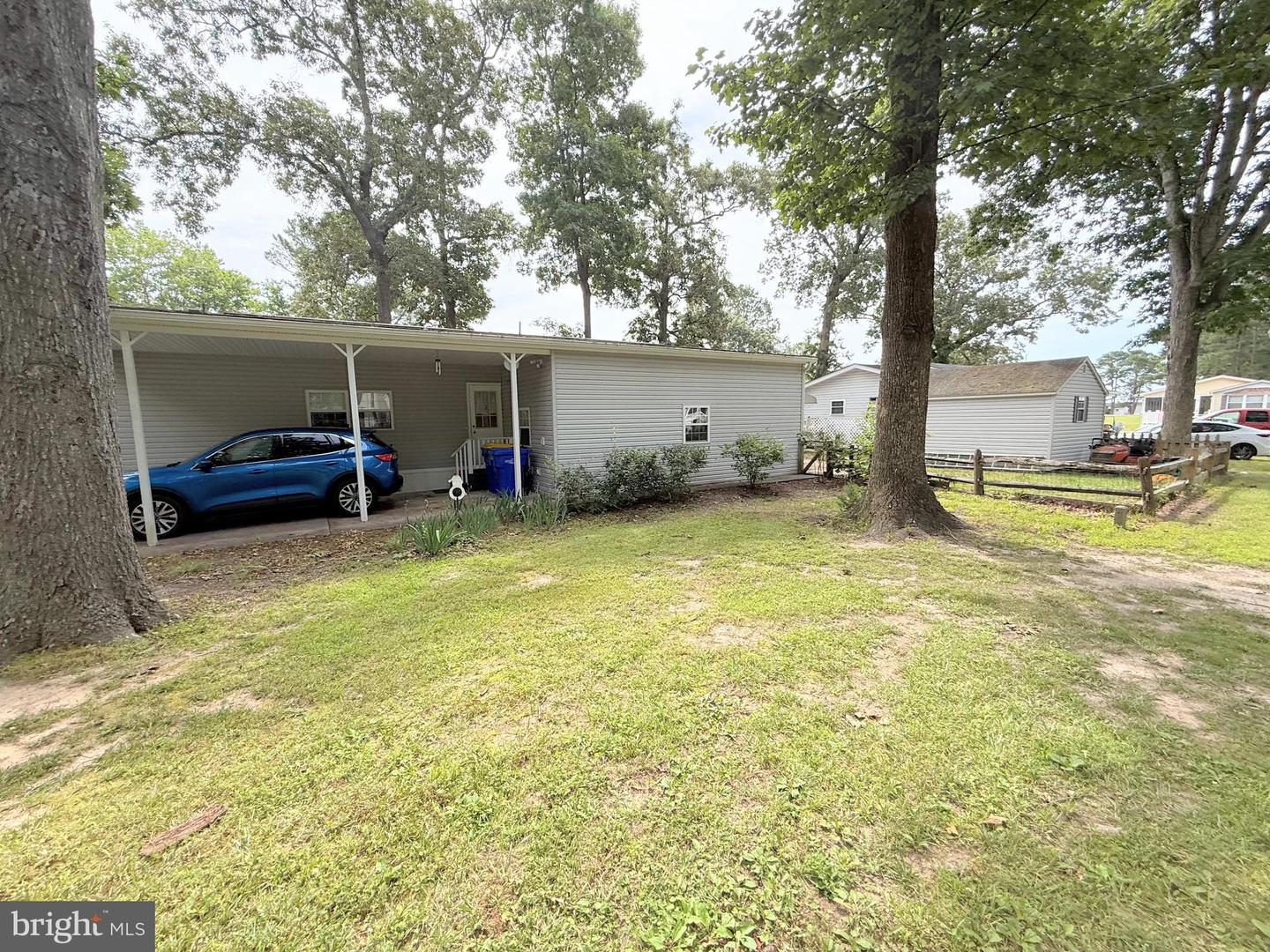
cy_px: 476
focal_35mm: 14
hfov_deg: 102.1
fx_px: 514
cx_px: 635
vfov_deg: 85.7
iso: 64
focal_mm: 2.22
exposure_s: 1/390
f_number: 2.2
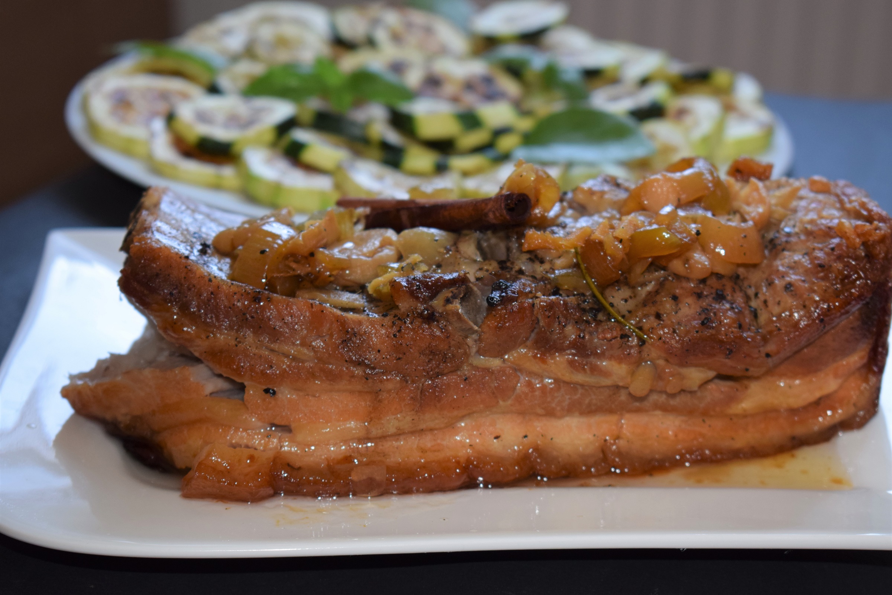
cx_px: 446
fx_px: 1933
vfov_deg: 17.5
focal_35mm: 78
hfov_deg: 26.0
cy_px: 298
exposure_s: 1/60
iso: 800
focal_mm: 52
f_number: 5.6
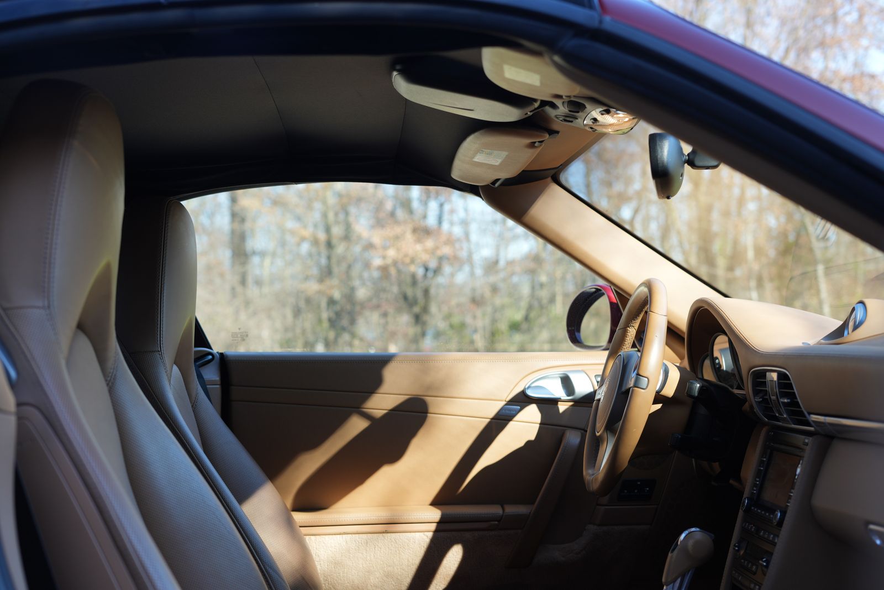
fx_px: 1228
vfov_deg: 27.0
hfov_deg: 39.6
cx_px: 442
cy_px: 295
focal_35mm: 50
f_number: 4
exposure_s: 1/60
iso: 100
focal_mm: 50
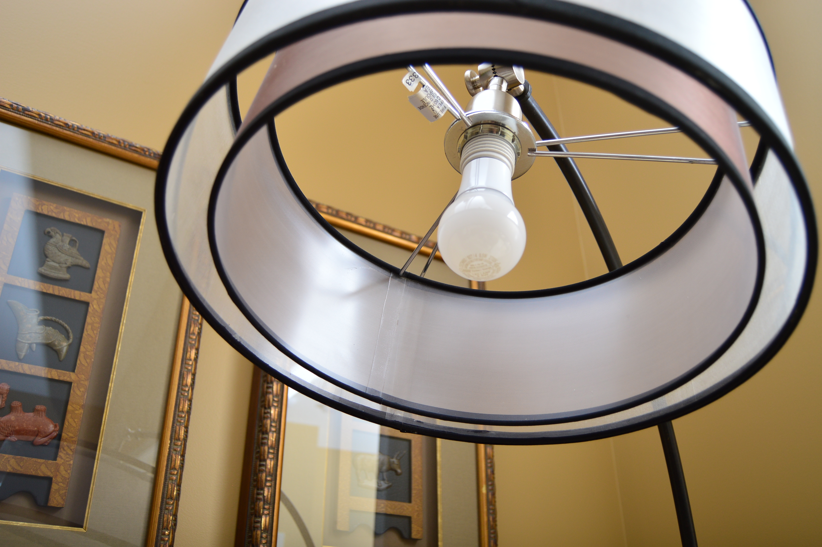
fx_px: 684
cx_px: 411
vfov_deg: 43.5
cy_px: 274
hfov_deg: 62.0
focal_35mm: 30
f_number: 3.5
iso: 200
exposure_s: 1/200
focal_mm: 20
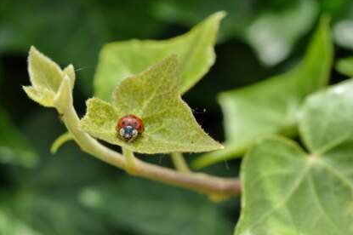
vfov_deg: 15.6
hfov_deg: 23.3
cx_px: 173
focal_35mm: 88
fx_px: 858
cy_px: 115
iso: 100
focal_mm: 55
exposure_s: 1/200
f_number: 10
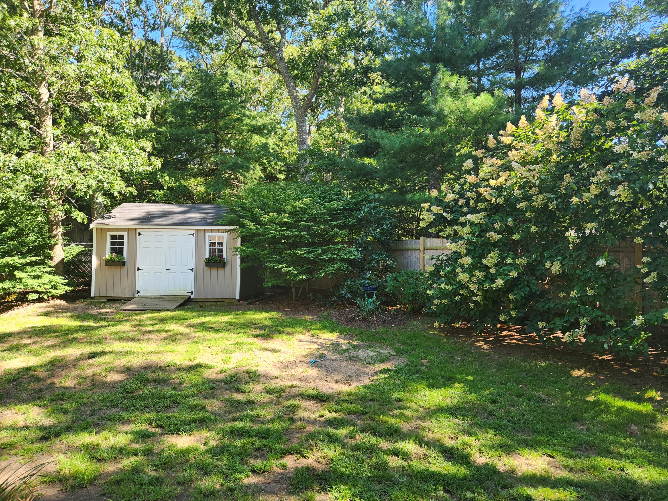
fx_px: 444
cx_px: 334
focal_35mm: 23
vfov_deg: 58.9
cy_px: 250
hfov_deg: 73.9
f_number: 1.8
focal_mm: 5.4
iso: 25
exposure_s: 1/180
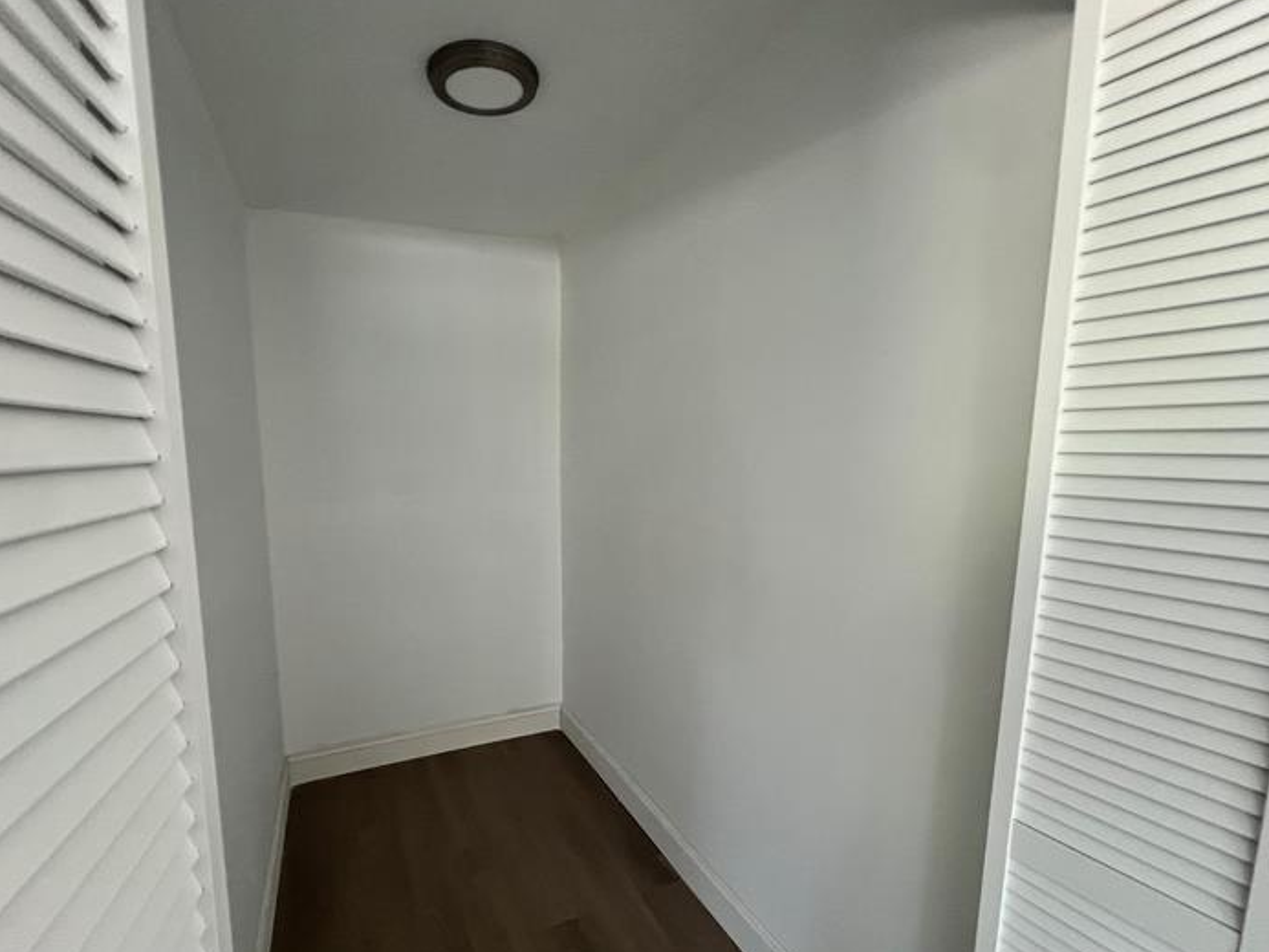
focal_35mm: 15
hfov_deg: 98.1
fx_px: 550
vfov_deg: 81.5
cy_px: 529
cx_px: 610
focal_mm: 1.57
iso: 250
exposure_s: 1/60
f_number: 1.8
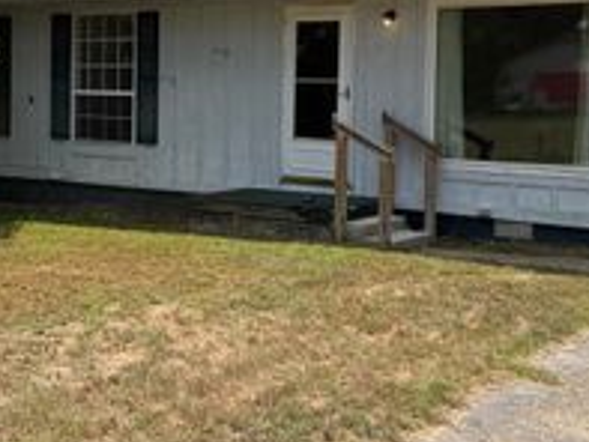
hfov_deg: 31.6
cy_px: 127
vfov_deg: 23.9
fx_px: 1039
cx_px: 257
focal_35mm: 61
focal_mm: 6.76
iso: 100
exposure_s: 1/4975
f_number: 1.78
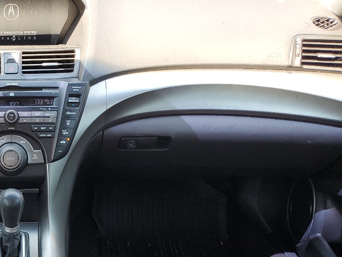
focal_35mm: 59
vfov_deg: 23.3
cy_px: 281
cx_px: -12
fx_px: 583
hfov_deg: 30.1
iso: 50
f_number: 1.5
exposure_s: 1/130
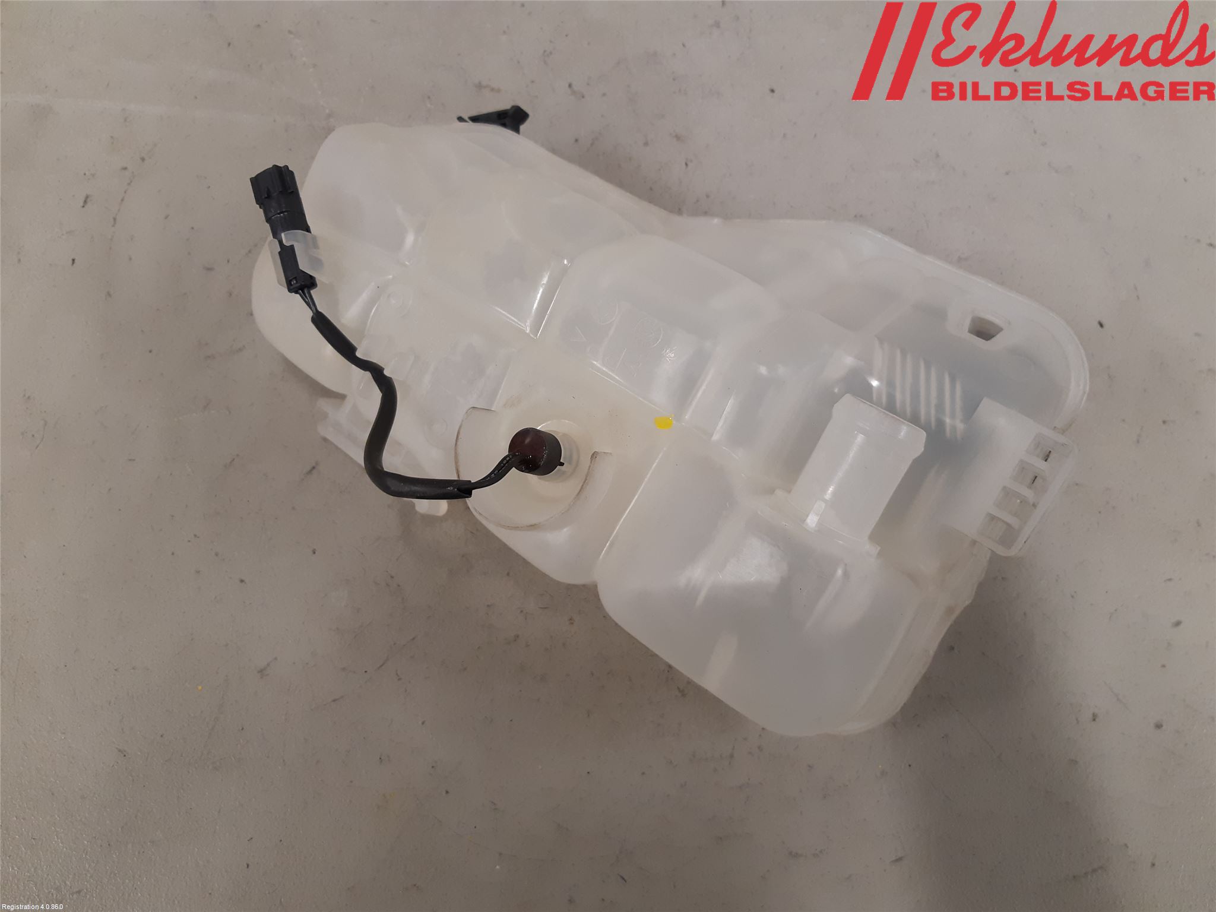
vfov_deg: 53.1
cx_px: 608
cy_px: 456
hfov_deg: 67.3
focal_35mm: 26
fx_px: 913
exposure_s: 1/50
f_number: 1.7
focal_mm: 3.93
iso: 125
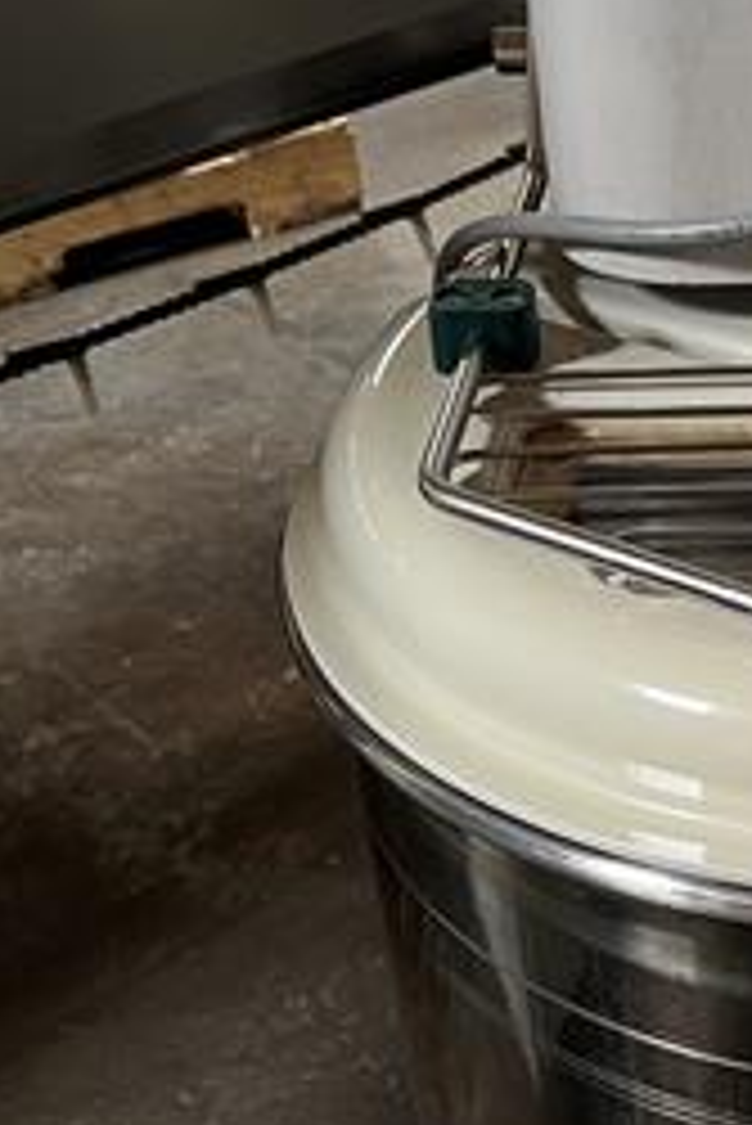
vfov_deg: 28.0
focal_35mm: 72
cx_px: 1076
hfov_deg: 17.3
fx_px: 2253
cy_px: 457
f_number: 1.5
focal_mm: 5.7
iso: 125
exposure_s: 1/68
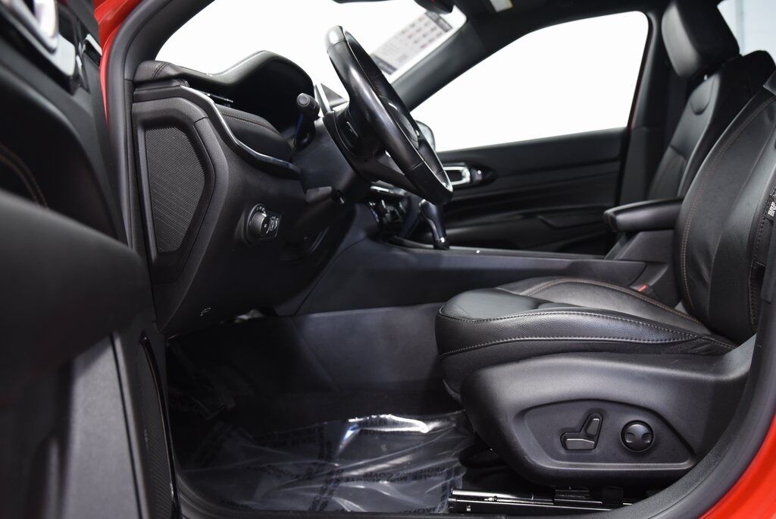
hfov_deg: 55.8
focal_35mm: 34
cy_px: 260
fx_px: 733
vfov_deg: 38.9
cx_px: 388
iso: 1600
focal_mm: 34
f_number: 4
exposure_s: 1/20
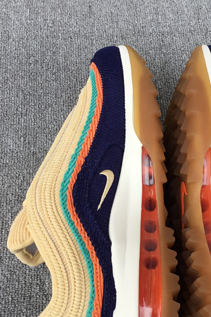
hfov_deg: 24.9
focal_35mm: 54
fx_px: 475
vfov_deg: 36.7
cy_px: 195
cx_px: 142
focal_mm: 3.3
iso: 32
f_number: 2.4
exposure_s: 1/100
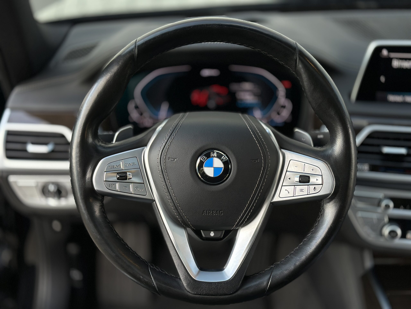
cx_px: 206
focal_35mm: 48
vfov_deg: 30.3
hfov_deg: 39.7
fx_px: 570
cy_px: 154
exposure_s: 1/404
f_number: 1.78
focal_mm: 6.86
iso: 80
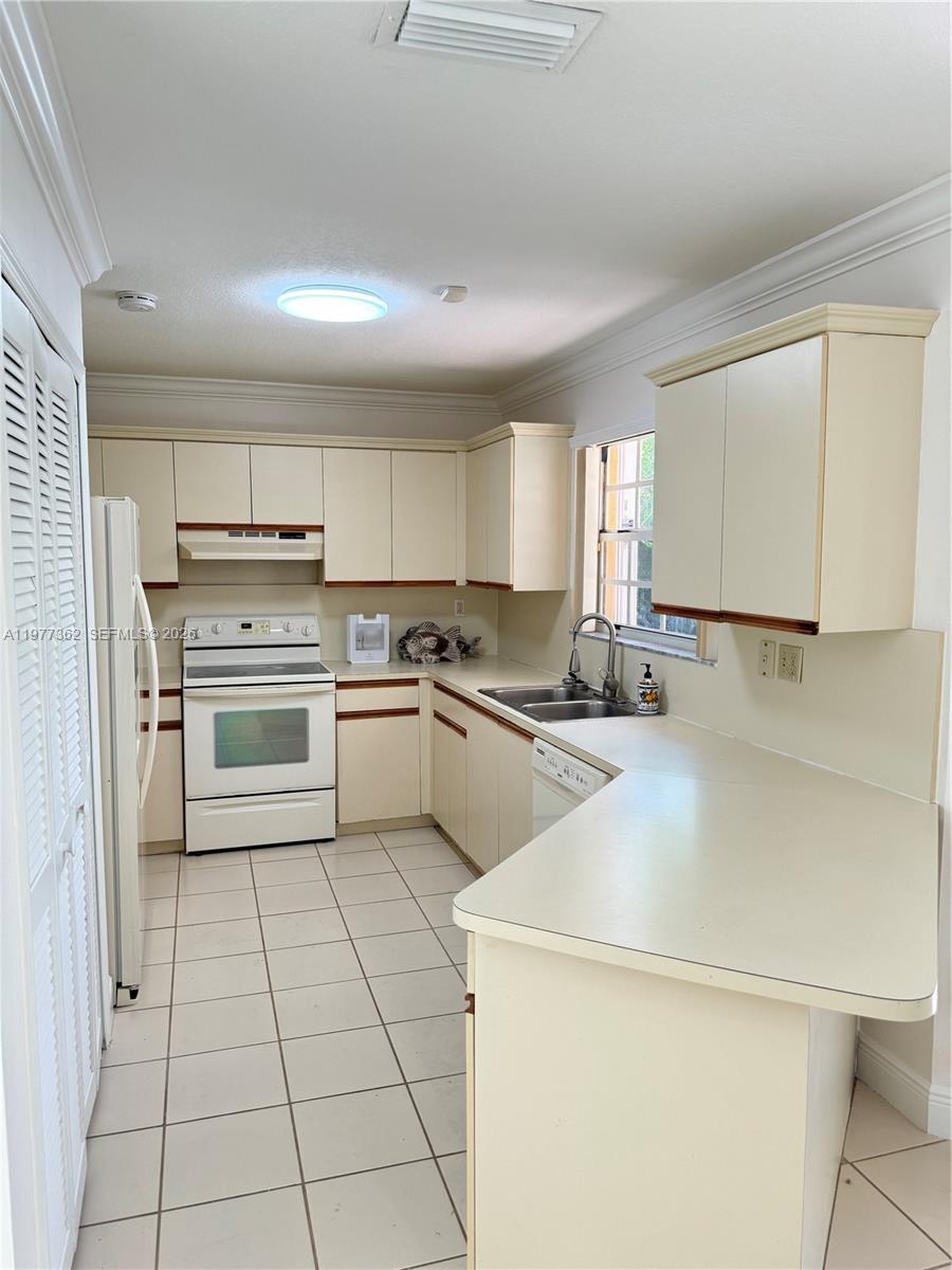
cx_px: 476
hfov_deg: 56.8
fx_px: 880
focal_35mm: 24
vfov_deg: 71.6
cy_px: 635
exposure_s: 1/120
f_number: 1.78
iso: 125
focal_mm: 6.86
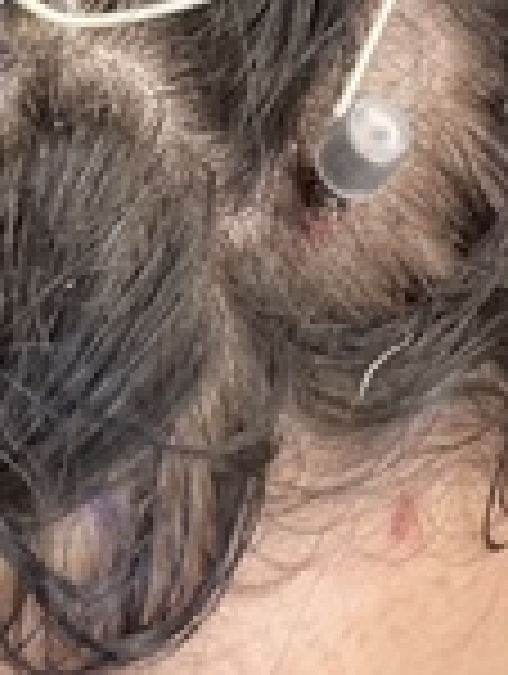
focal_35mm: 227
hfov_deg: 6.6
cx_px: 108
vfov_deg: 8.5
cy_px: -349
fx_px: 4429
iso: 200
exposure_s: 1/40
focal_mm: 7.5
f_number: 2.2
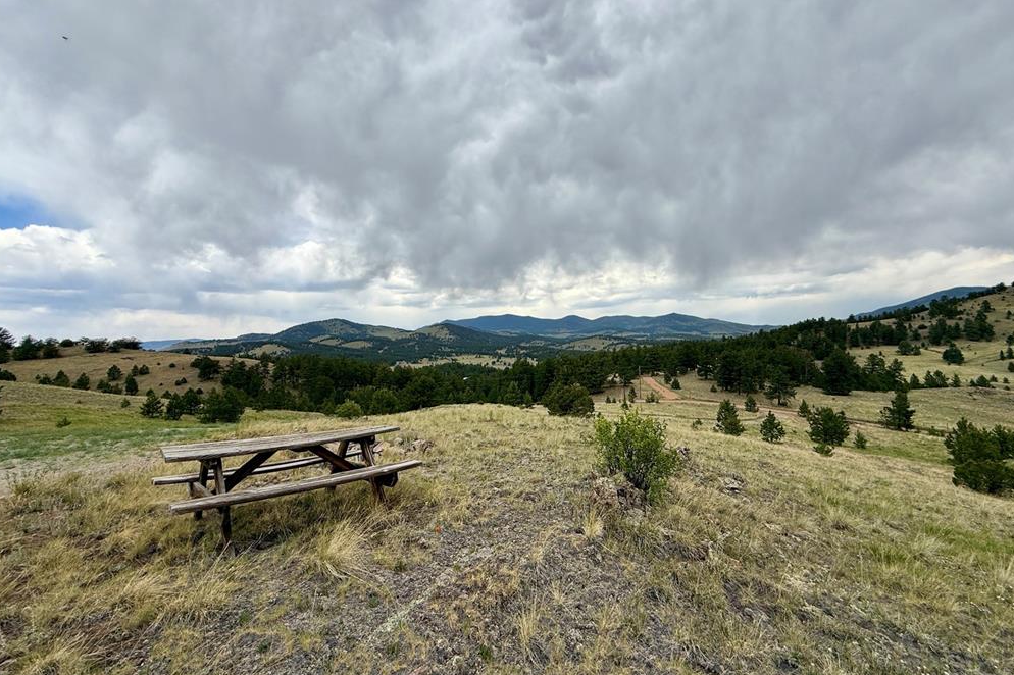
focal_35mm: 15
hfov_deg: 100.4
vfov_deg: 77.3
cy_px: 325
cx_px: 513
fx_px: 422
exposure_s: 1/1795
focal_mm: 2.22
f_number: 2.2
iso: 50
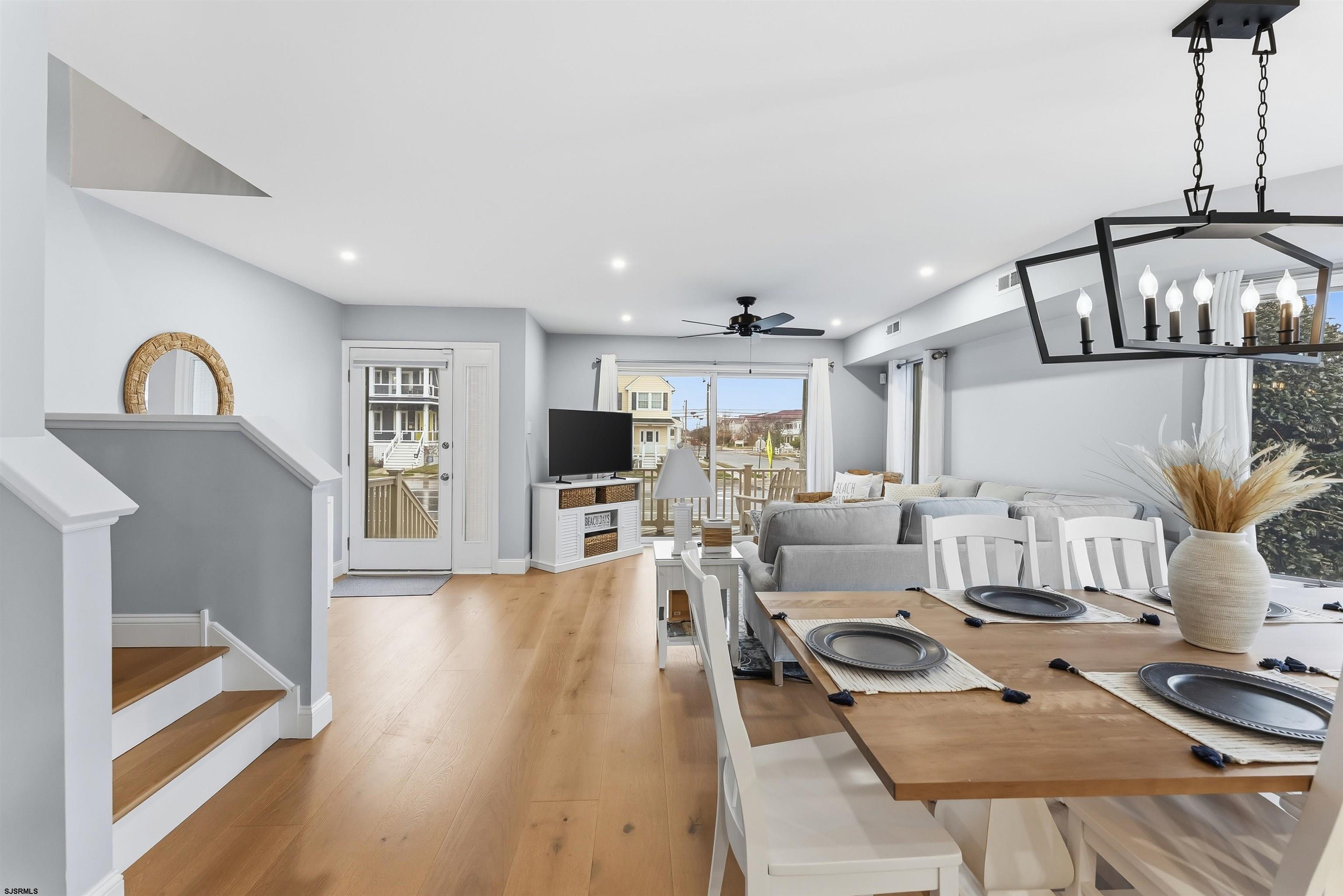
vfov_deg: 81.3
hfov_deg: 104.2
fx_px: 522
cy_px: 448
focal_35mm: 14
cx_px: 672
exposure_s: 1/25
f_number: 7.1
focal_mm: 14
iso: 640
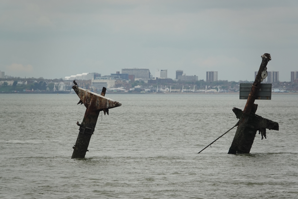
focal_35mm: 390
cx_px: 149
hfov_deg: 5.3
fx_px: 3227
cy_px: 100
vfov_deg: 3.5
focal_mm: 143.15
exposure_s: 1/1000
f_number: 4.5
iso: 100
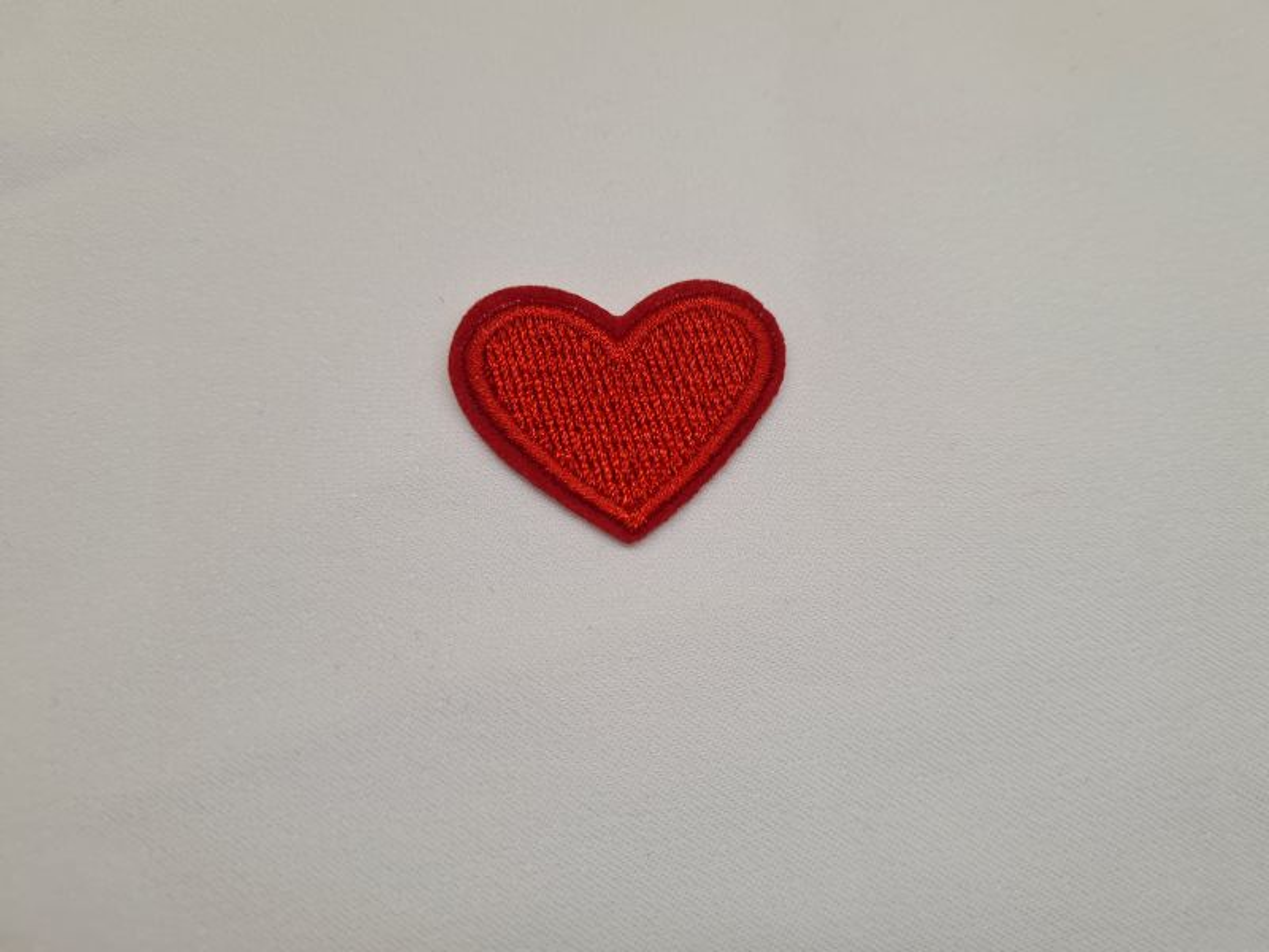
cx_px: 634
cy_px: 476
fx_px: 953
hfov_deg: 67.3
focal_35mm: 26
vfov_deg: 53.1
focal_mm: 5.4
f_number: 1.8
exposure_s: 1/211
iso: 50
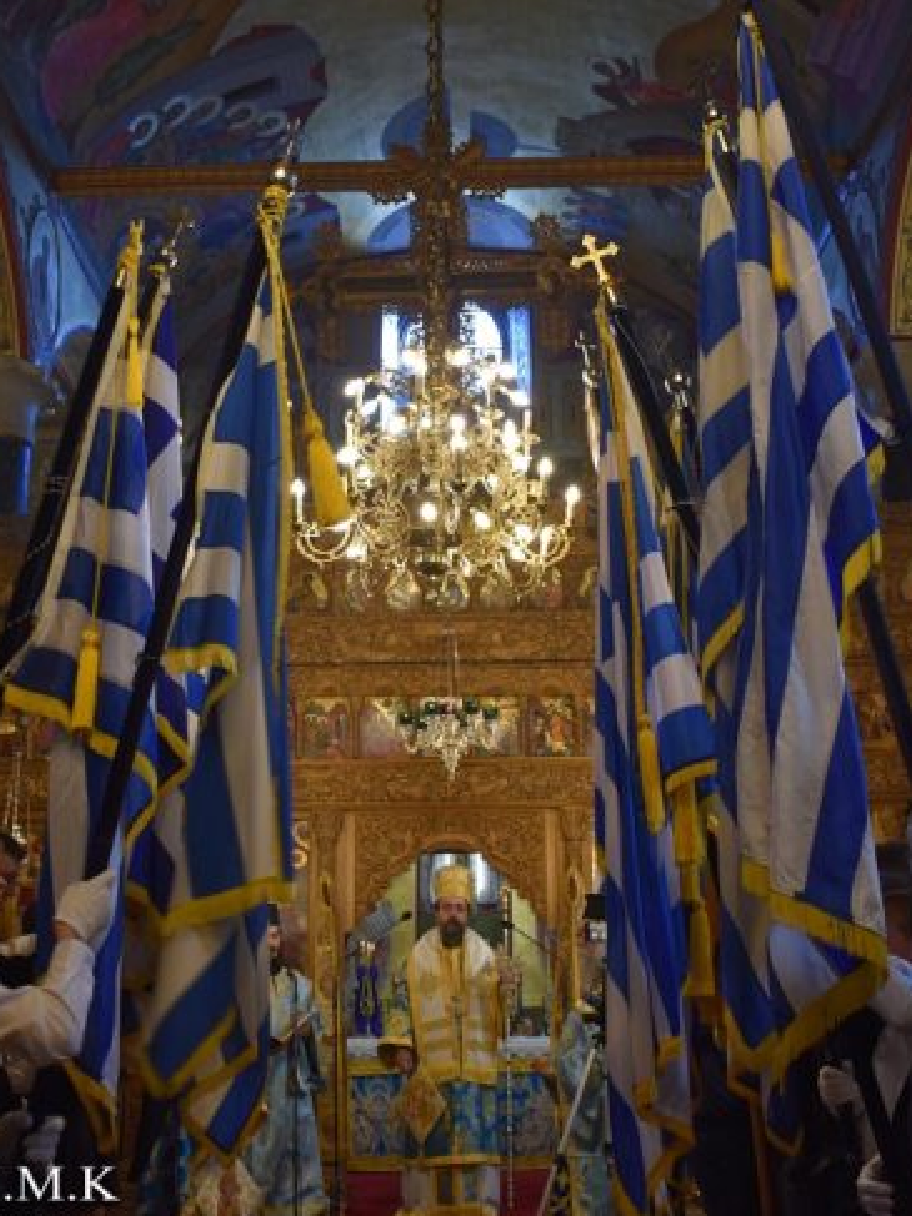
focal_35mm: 40
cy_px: 622
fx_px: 1406
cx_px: 445
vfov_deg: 46.8
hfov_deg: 35.9
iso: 400
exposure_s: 1/60
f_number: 4
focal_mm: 18
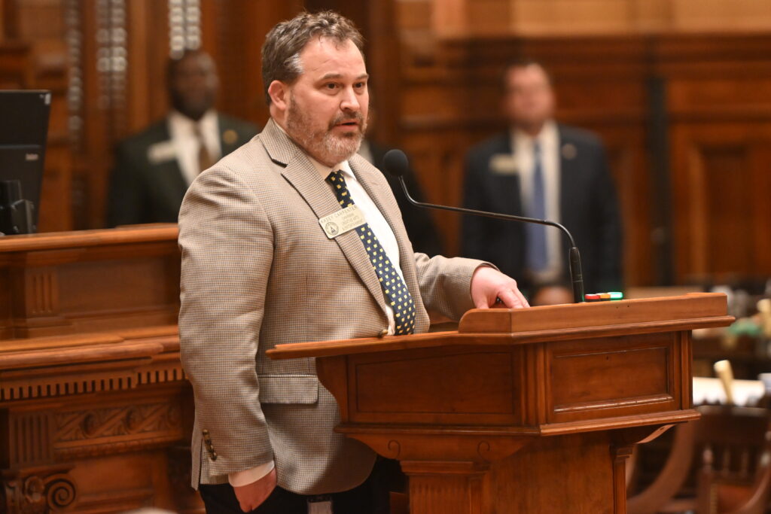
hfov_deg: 7.4
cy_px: 257
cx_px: 386
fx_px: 5944
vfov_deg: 5.0
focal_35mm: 278
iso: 3200
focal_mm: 185
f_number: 2.8
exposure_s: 1/125
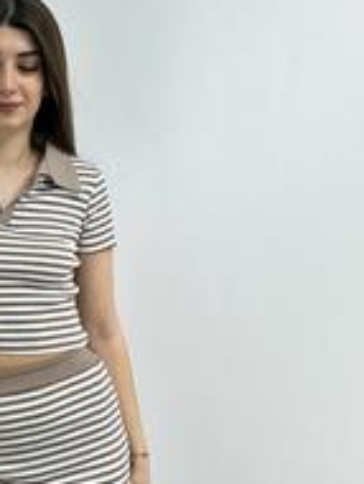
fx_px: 881
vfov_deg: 30.7
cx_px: -8
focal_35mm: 63
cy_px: 255
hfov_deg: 22.4
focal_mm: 2.69
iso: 20
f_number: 1.9
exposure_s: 1/115
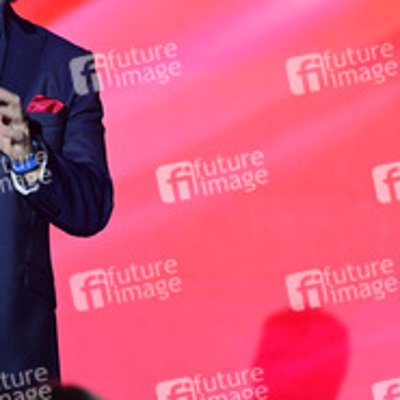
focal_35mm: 415
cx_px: -62
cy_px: 123
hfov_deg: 4.2
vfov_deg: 4.2
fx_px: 5425
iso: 3200
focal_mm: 200
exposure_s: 1/400
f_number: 2.8
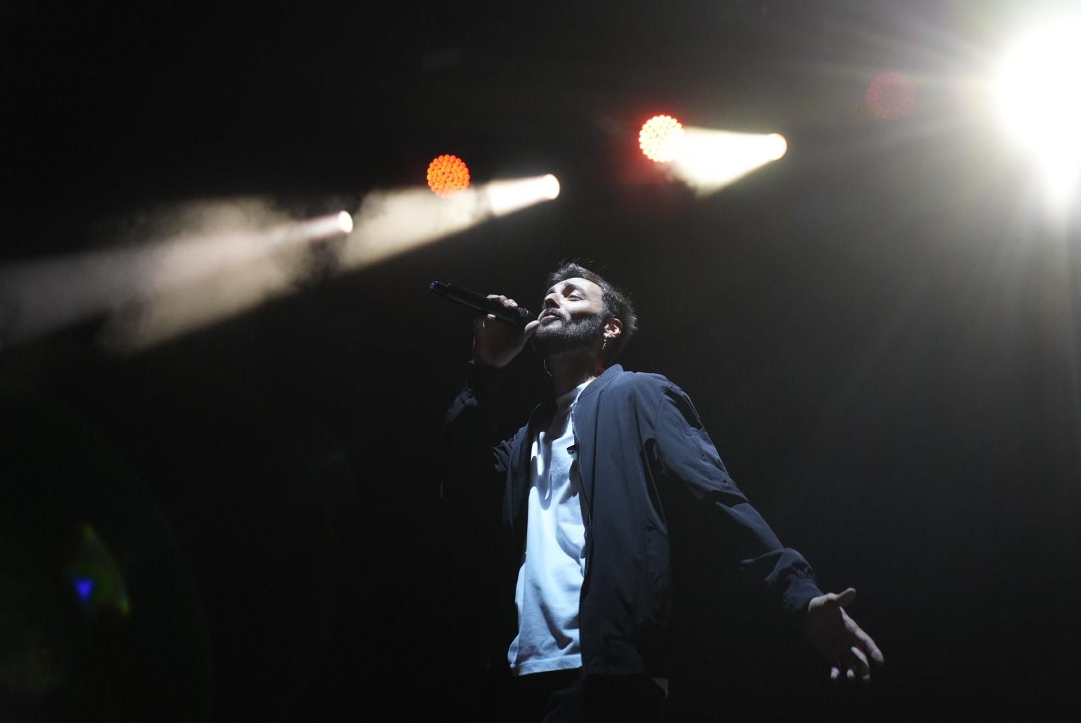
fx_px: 1502
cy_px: 362
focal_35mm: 50
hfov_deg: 39.6
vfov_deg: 27.0
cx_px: 540
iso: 3200
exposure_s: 1/1250
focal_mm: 50
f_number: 2.8
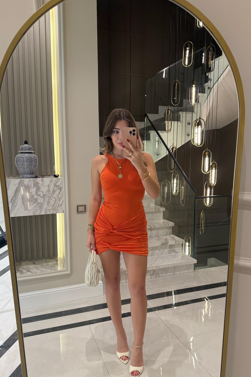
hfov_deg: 47.9
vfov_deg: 67.3
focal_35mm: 27
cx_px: 136
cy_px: 203
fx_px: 282
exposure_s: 1/100
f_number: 1.78
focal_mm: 6.76
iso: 250
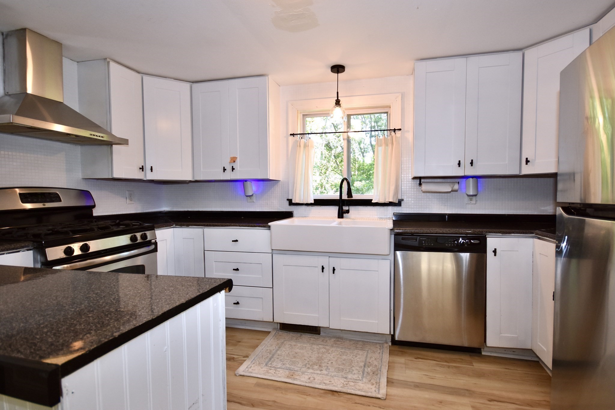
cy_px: 205
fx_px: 256
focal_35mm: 15
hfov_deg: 100.4
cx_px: 308
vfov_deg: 77.3
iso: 400
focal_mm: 10
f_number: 4
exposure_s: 1/60
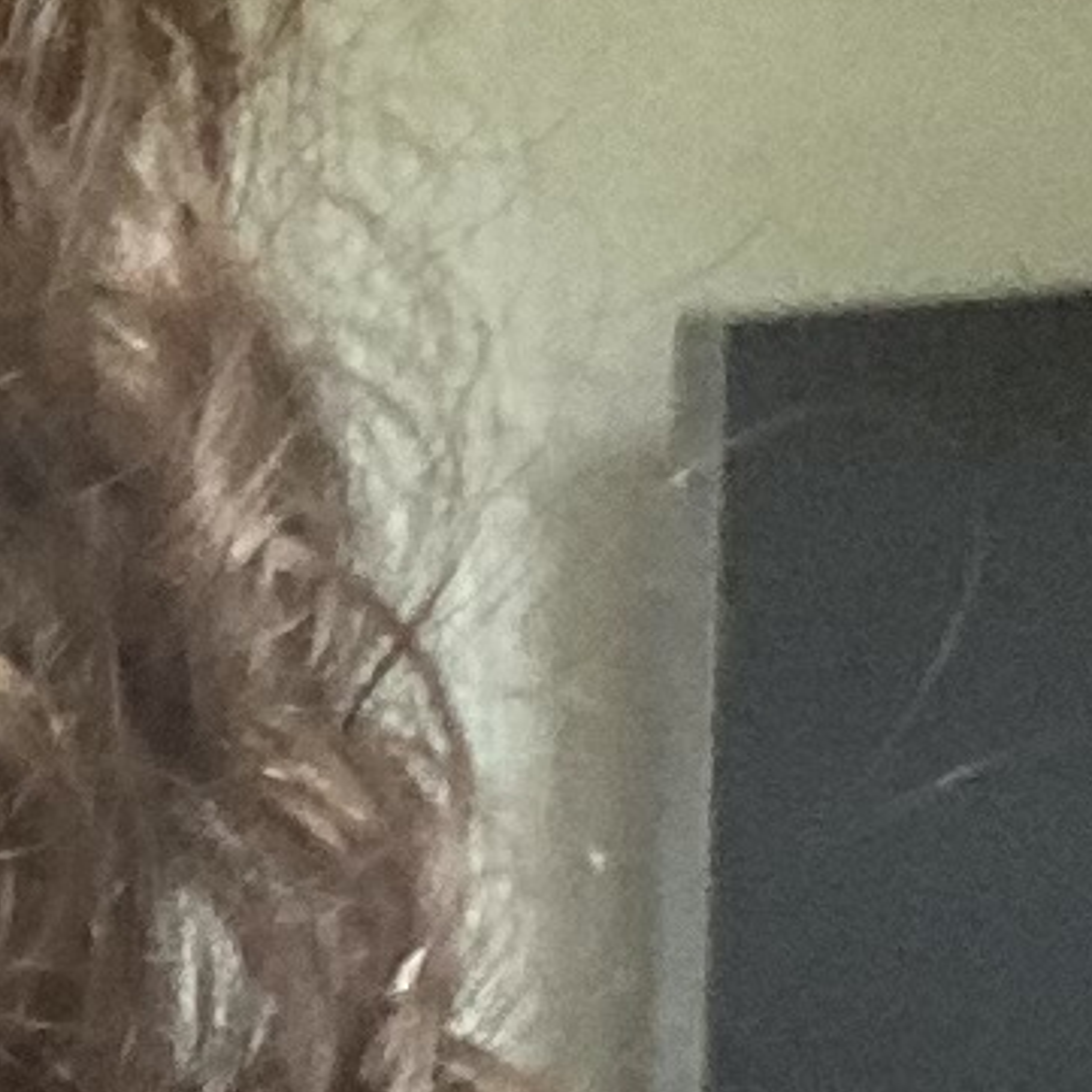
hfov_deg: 7.1
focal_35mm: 227
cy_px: 293
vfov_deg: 7.7
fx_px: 8102
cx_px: -1824
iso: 125
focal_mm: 2.71
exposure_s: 1/60
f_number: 2.2
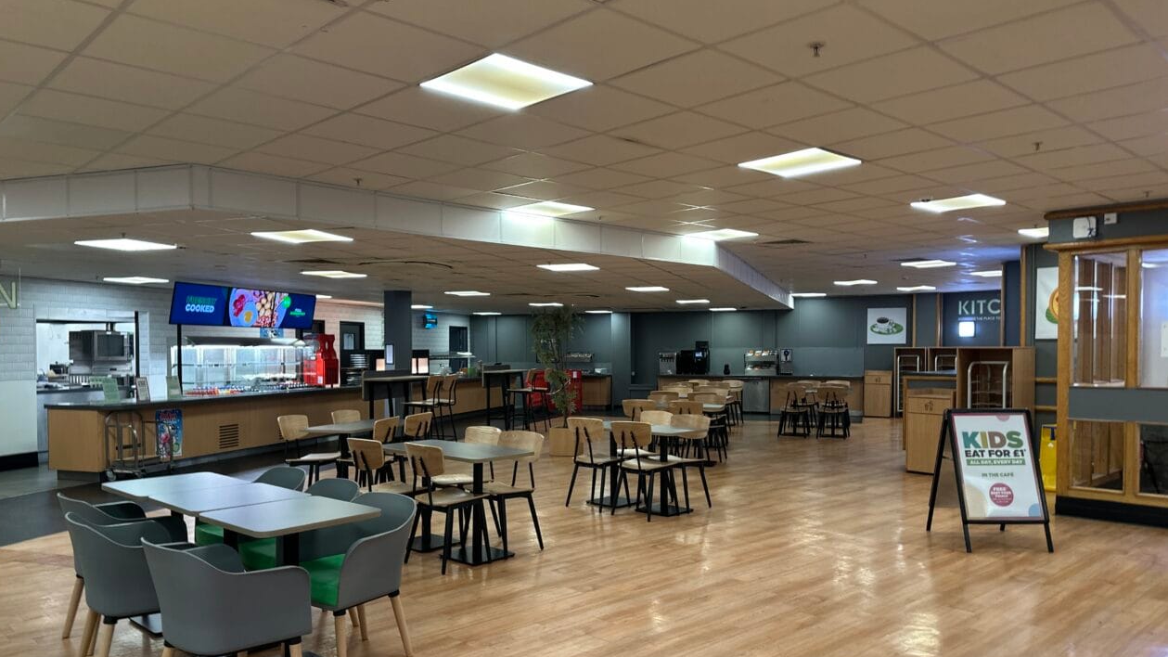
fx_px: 836
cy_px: 361
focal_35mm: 27
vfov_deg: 42.8
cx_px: 566
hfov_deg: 69.8
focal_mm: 6.86
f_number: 1.78
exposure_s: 1/50
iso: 160
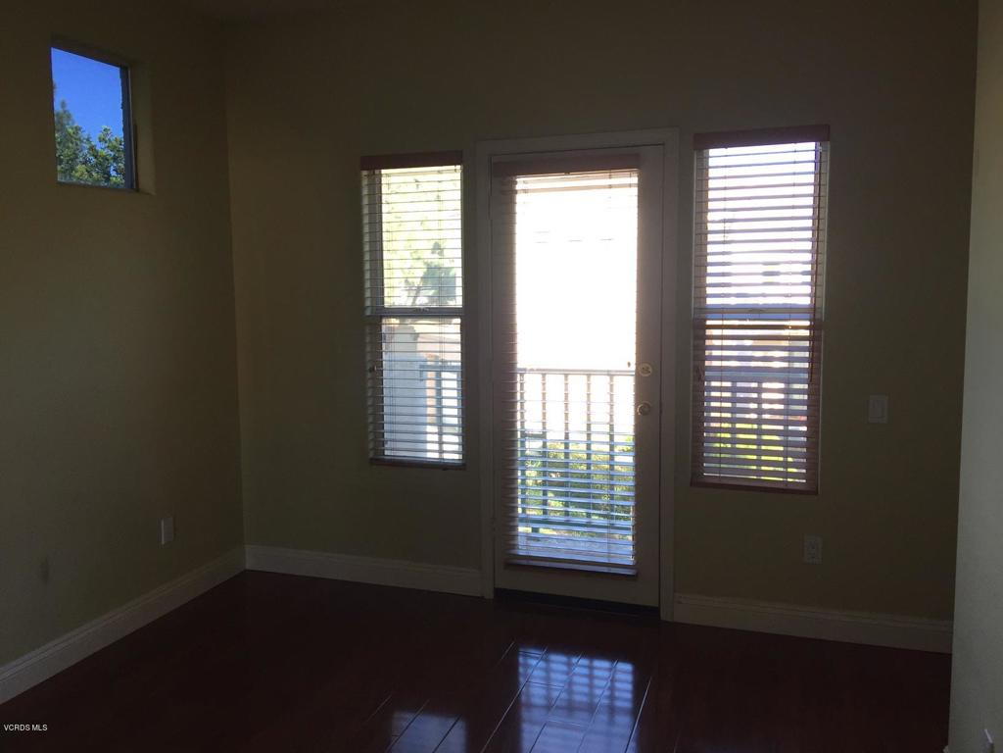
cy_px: 376
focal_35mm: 29
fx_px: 840
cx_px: 502
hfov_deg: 61.7
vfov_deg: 48.2
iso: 40
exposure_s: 1/120
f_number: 2.2
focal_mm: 4.15
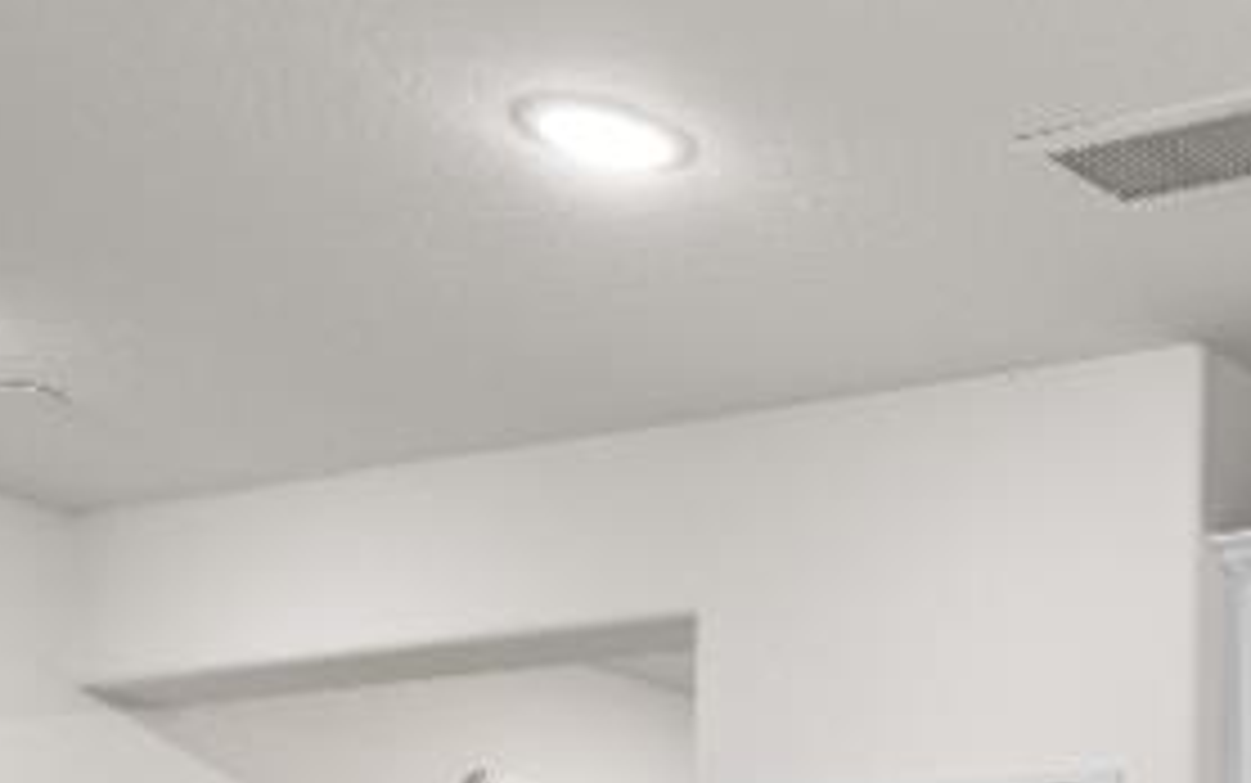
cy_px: 1413
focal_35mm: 77
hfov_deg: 20.4
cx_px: 2151
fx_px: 2626
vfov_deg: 14.8
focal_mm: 14
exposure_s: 1/3
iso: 250
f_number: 9
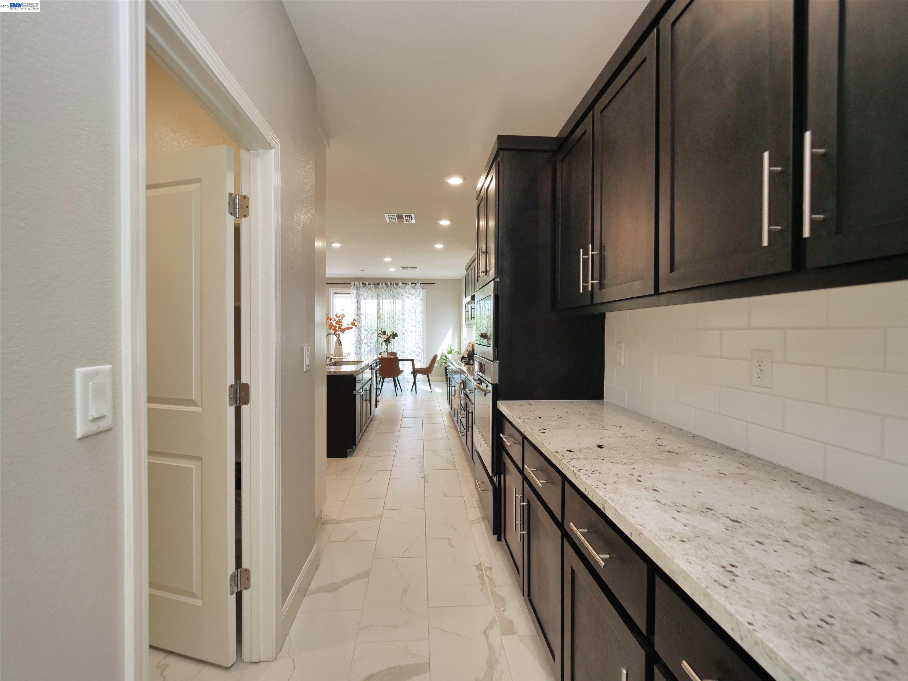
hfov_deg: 102.1
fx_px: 367
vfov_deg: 85.7
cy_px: 340
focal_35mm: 14
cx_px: 454
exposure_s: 1/160
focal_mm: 7
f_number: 3.5
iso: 800
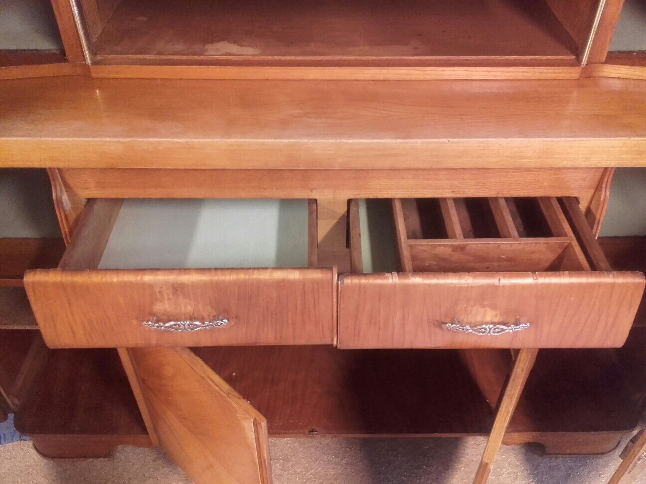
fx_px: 579
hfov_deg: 58.4
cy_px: 242
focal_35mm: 31
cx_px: 323
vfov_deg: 45.4
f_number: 2.2
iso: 160
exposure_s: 1/9
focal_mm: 3.31
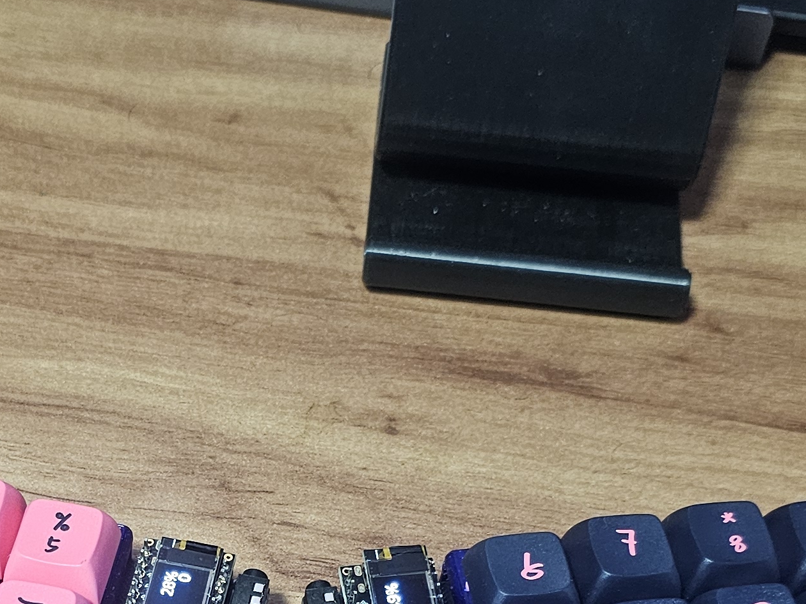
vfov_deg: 19.0
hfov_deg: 26.2
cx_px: 176
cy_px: 724
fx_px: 1700
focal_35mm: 73
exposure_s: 1/48.1
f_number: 1.7
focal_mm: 6.3
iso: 640
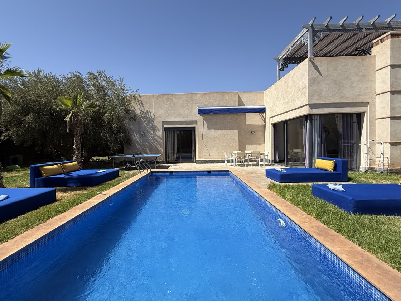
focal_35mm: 16
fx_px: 185
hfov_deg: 94.4
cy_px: 149
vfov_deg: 78.1
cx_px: 190
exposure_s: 1/2717
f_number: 2.2
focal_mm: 2.22
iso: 50
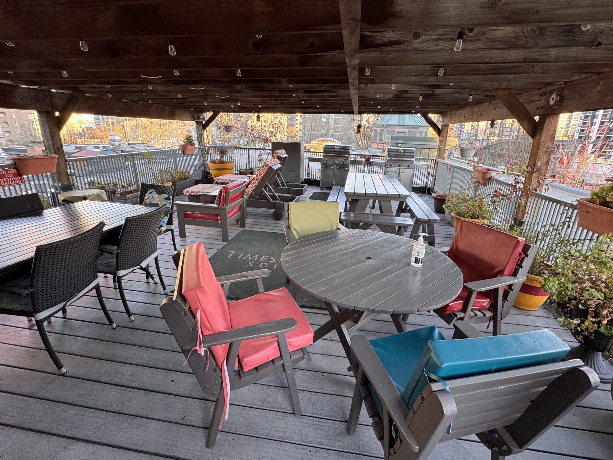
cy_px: 217
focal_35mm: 16
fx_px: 283
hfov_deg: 94.4
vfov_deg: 78.0
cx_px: 320
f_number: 2.2
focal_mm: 2.22
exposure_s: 1/99
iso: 200
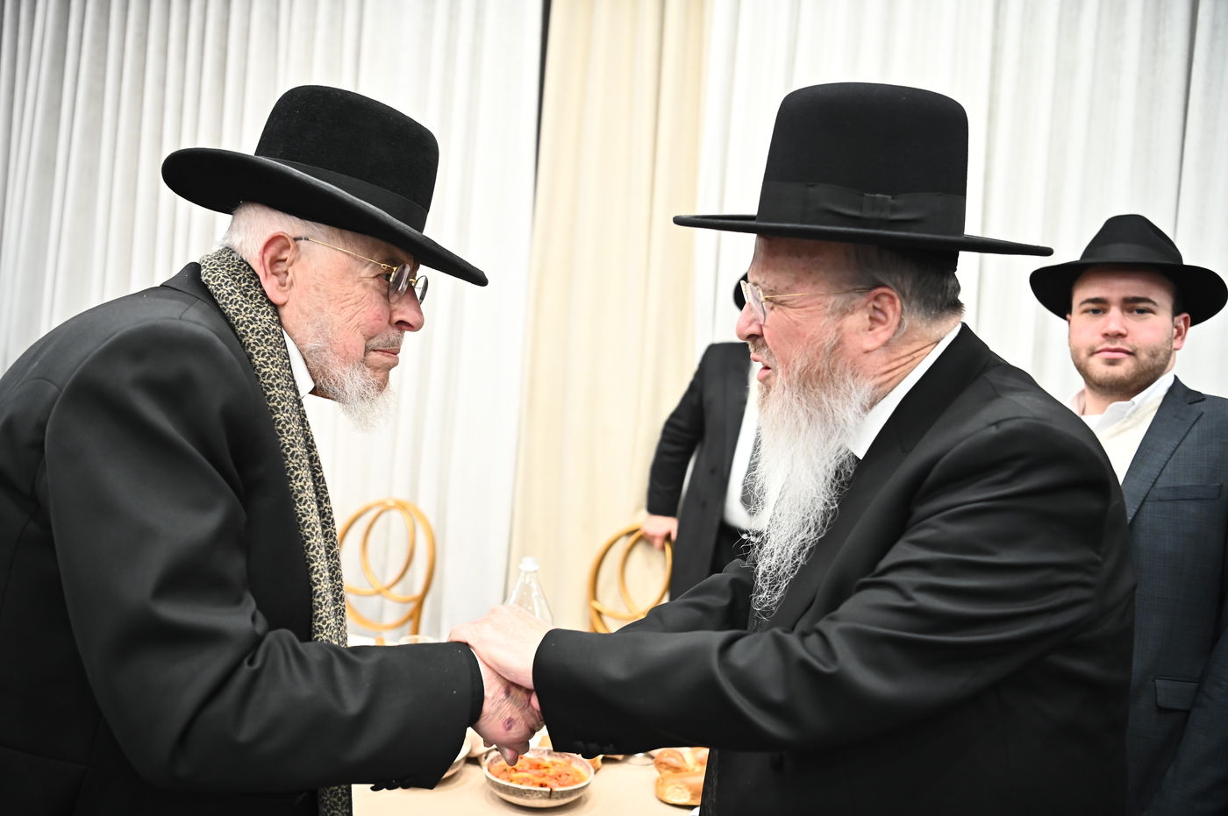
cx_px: 614
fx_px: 1057
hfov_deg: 60.3
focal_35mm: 31
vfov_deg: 42.3
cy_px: 408
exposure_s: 1/200
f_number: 2.8
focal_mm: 31
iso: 2000
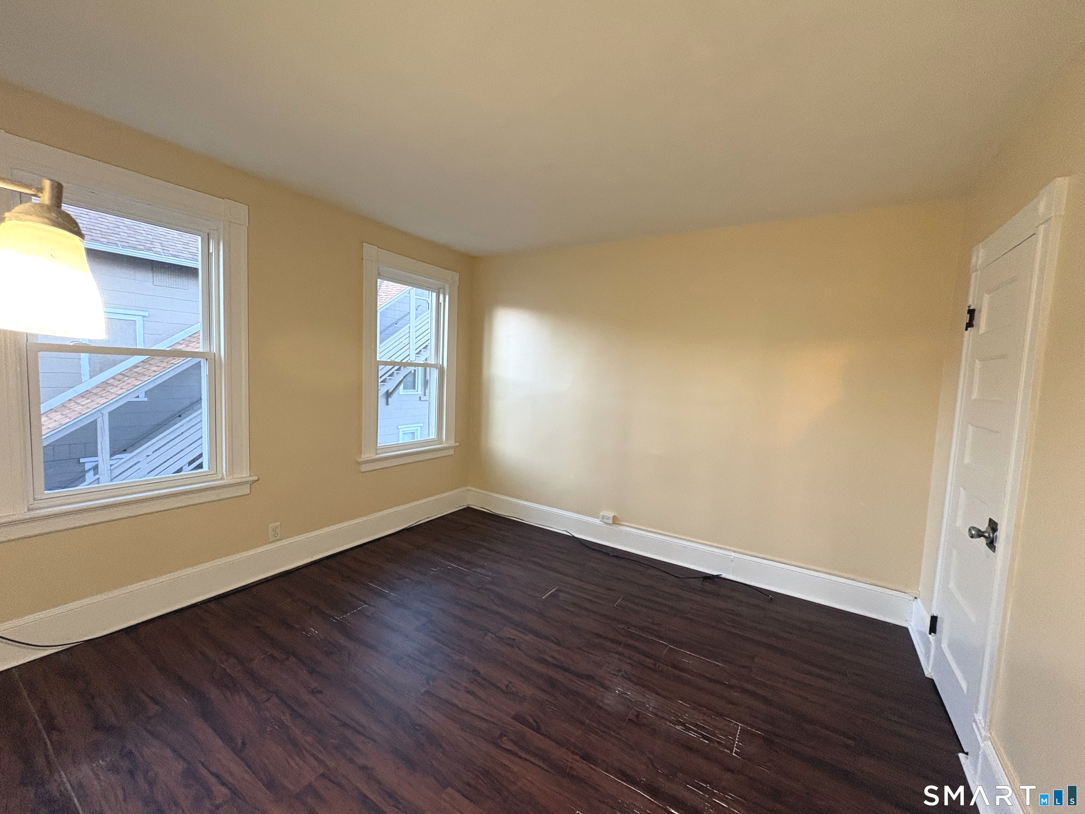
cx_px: 542
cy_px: 407
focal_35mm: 14
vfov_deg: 85.7
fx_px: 439
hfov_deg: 102.1
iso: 400
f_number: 2.2
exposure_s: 1/60
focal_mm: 2.22
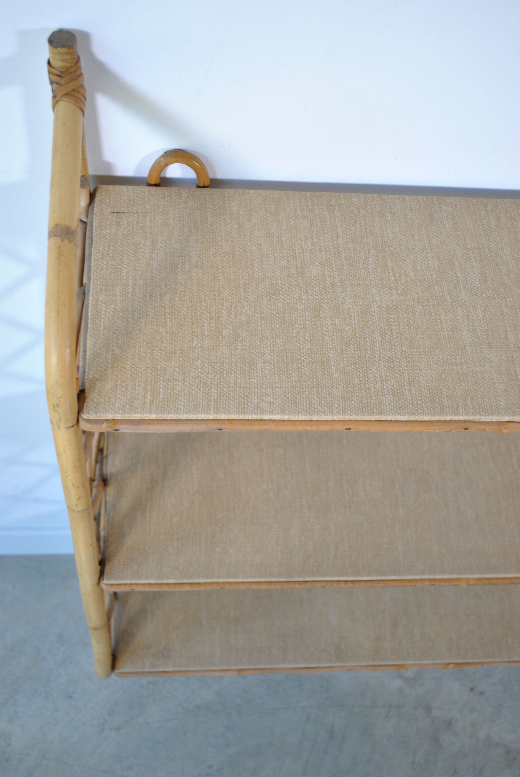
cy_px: 388
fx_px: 972
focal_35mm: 45
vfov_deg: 43.6
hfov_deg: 29.9
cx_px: 260
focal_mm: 30
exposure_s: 1/50
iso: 200
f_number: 4.5
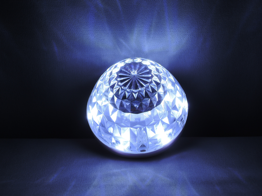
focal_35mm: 75
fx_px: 568
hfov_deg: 26.0
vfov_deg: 19.6
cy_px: 98
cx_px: 131
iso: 80
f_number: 5.2
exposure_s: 1/320
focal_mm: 16
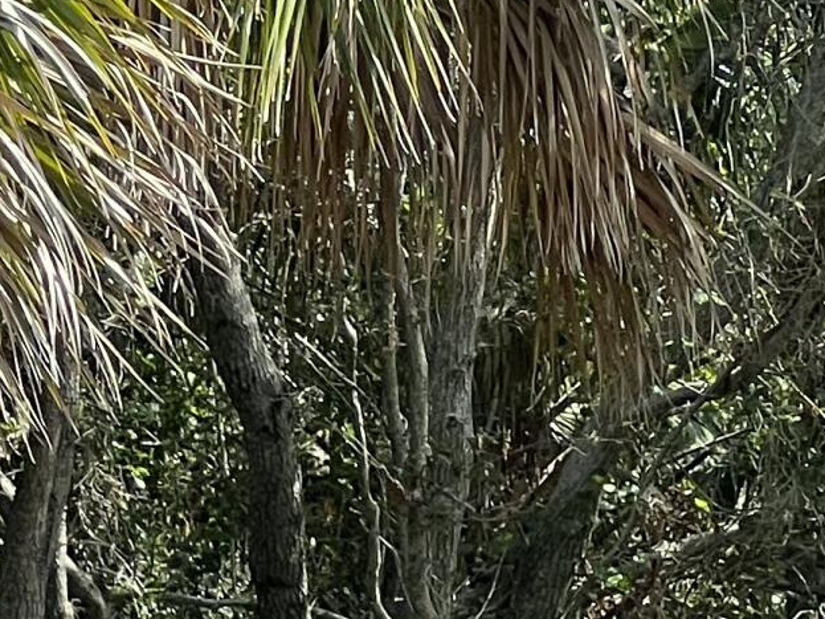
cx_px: -571
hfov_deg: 5.3
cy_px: 1007
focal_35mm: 371
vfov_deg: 4.0
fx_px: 8840
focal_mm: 9
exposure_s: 1/295
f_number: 2.8
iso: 32
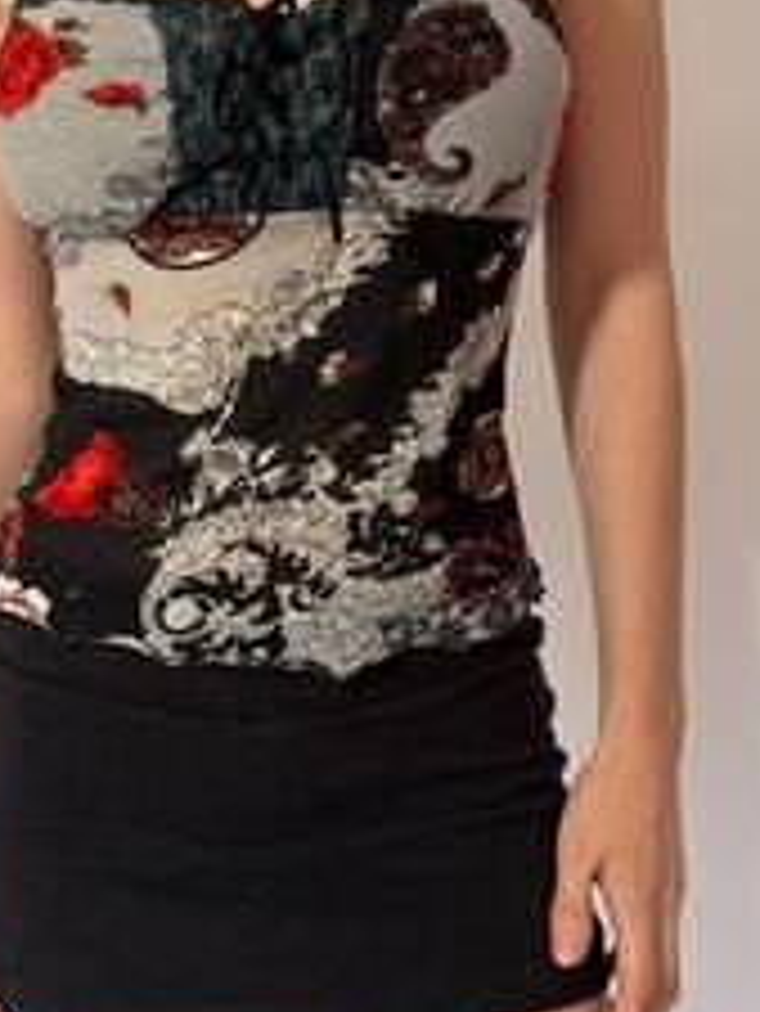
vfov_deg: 42.9
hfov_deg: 32.8
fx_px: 1287
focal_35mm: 44
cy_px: 477
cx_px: 306
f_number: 1.6
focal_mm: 5.96
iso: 64
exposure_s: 1/60
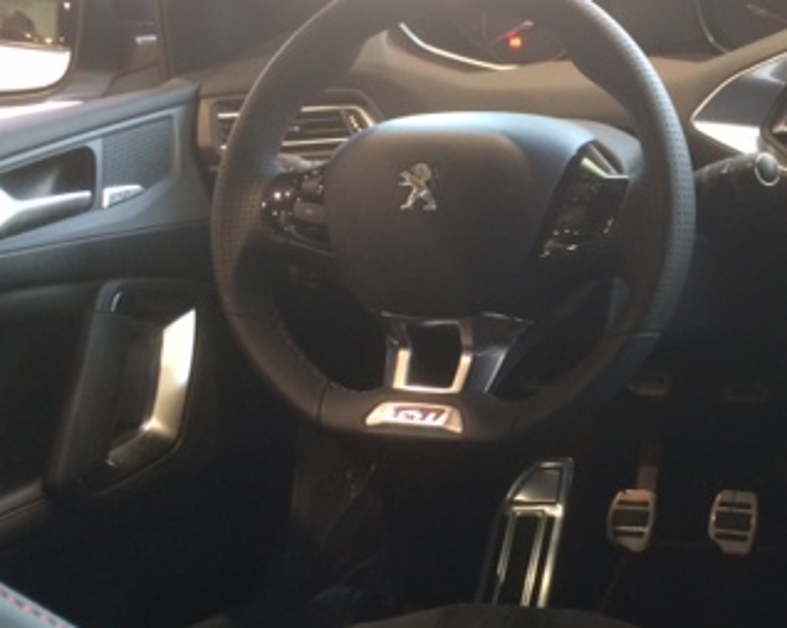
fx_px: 1327
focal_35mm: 57
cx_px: 686
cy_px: 336
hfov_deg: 31.7
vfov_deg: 26.6
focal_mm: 4.15
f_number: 2.2
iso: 80
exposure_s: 1/30
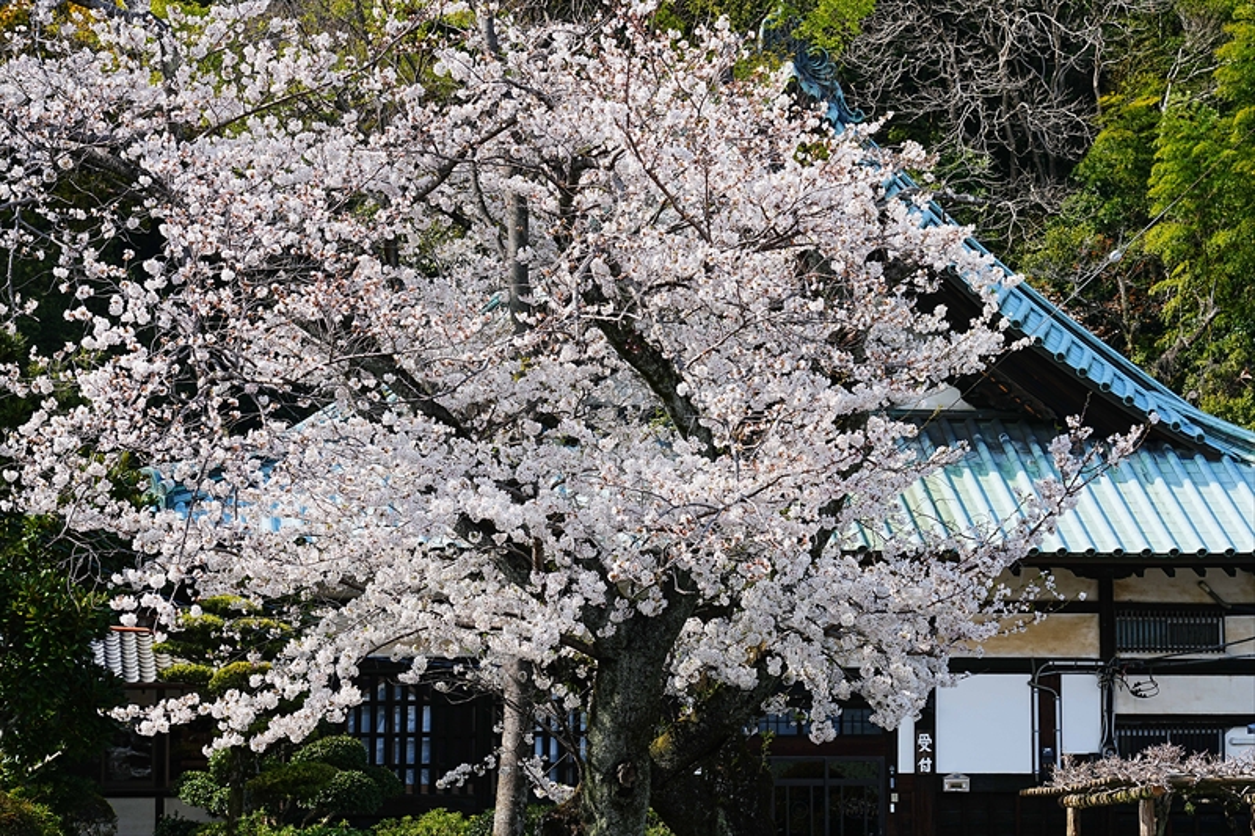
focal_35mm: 105
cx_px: 628
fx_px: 3659
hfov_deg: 19.5
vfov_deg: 13.0
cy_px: 418
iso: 100
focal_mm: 105
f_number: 6.3
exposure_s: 1/320
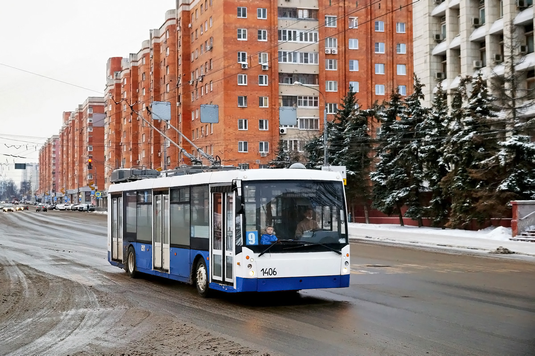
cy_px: 178
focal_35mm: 52
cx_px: 268
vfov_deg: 25.8
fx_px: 780
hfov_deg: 37.9
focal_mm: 35
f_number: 4.5
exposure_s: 1/320
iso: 800
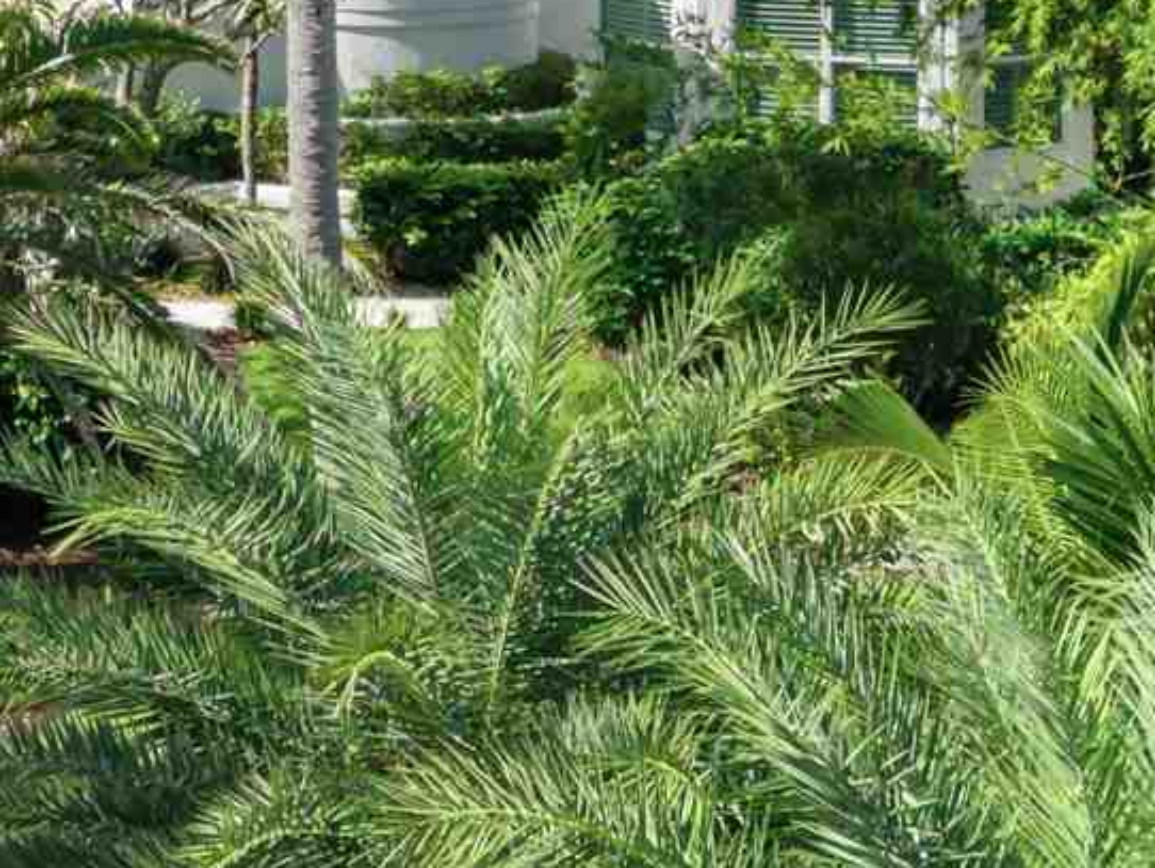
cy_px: -459
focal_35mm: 136
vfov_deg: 10.5
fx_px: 4540
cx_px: -754
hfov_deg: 13.4
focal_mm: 8.67
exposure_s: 1/500
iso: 100
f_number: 1.8
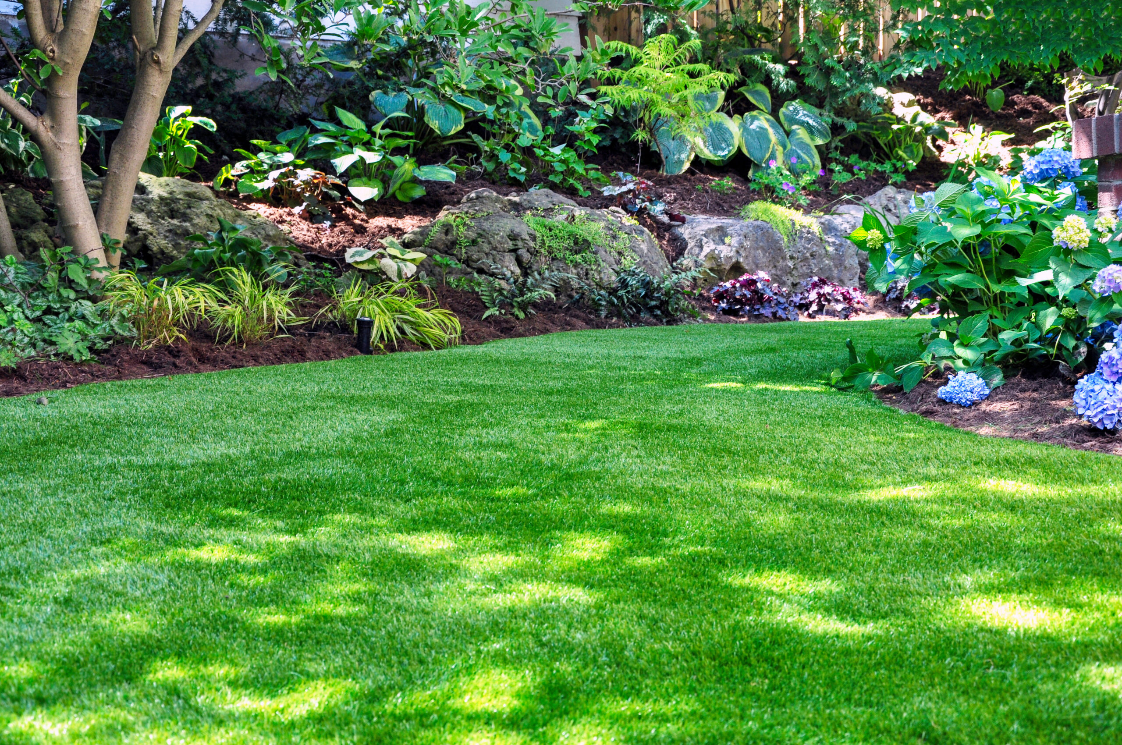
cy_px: 372
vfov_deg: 21.5
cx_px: 561
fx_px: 1961
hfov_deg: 31.9
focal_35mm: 63
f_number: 8
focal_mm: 42
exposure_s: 1/60
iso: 450
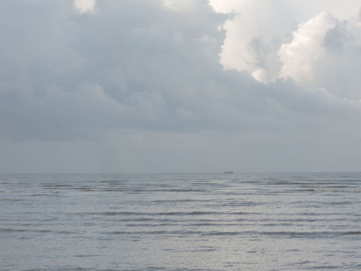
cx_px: 180
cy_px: 136
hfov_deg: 16.4
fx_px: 1251
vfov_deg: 12.3
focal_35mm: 120
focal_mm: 25.5
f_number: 7.1
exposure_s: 1/160
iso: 80
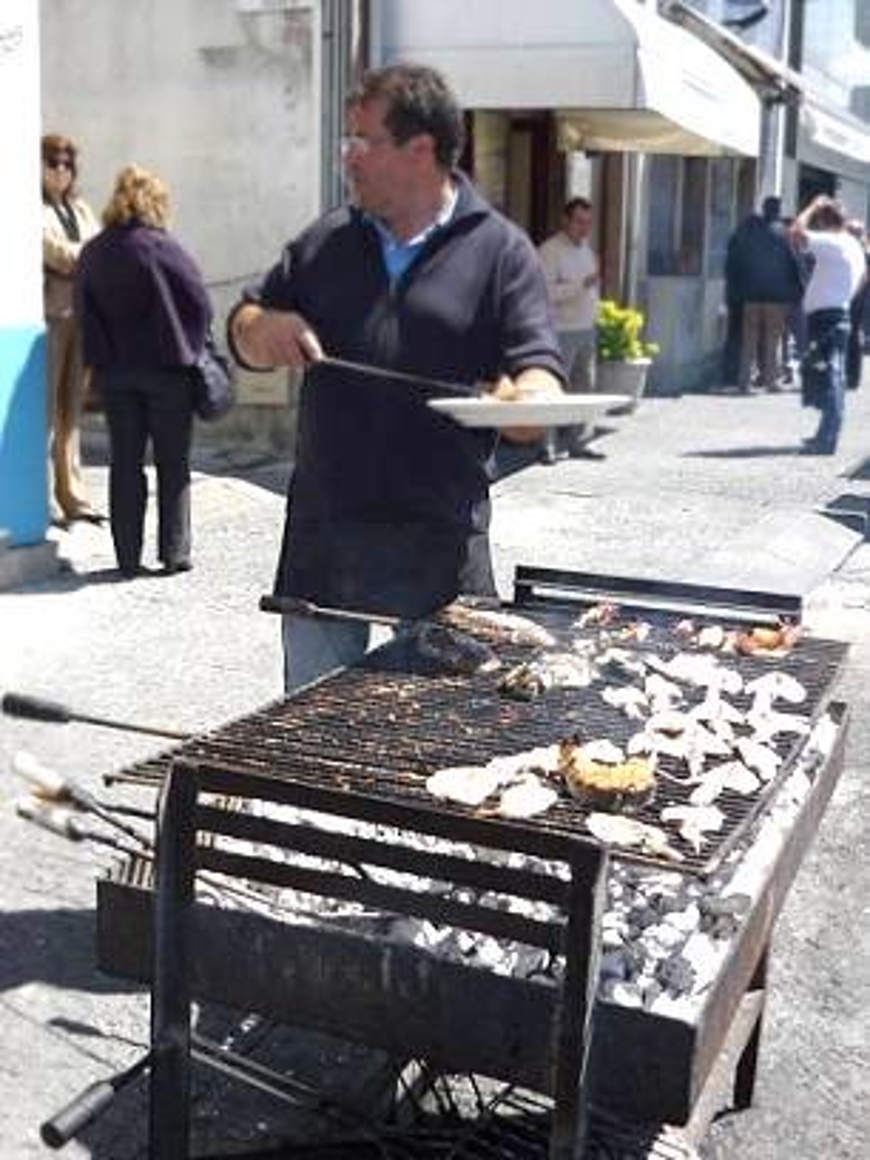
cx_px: 435
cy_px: 580
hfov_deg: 42.9
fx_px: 1106
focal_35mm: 33
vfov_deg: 55.4
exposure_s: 1/1000
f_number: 2.8
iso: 100
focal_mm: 5.5
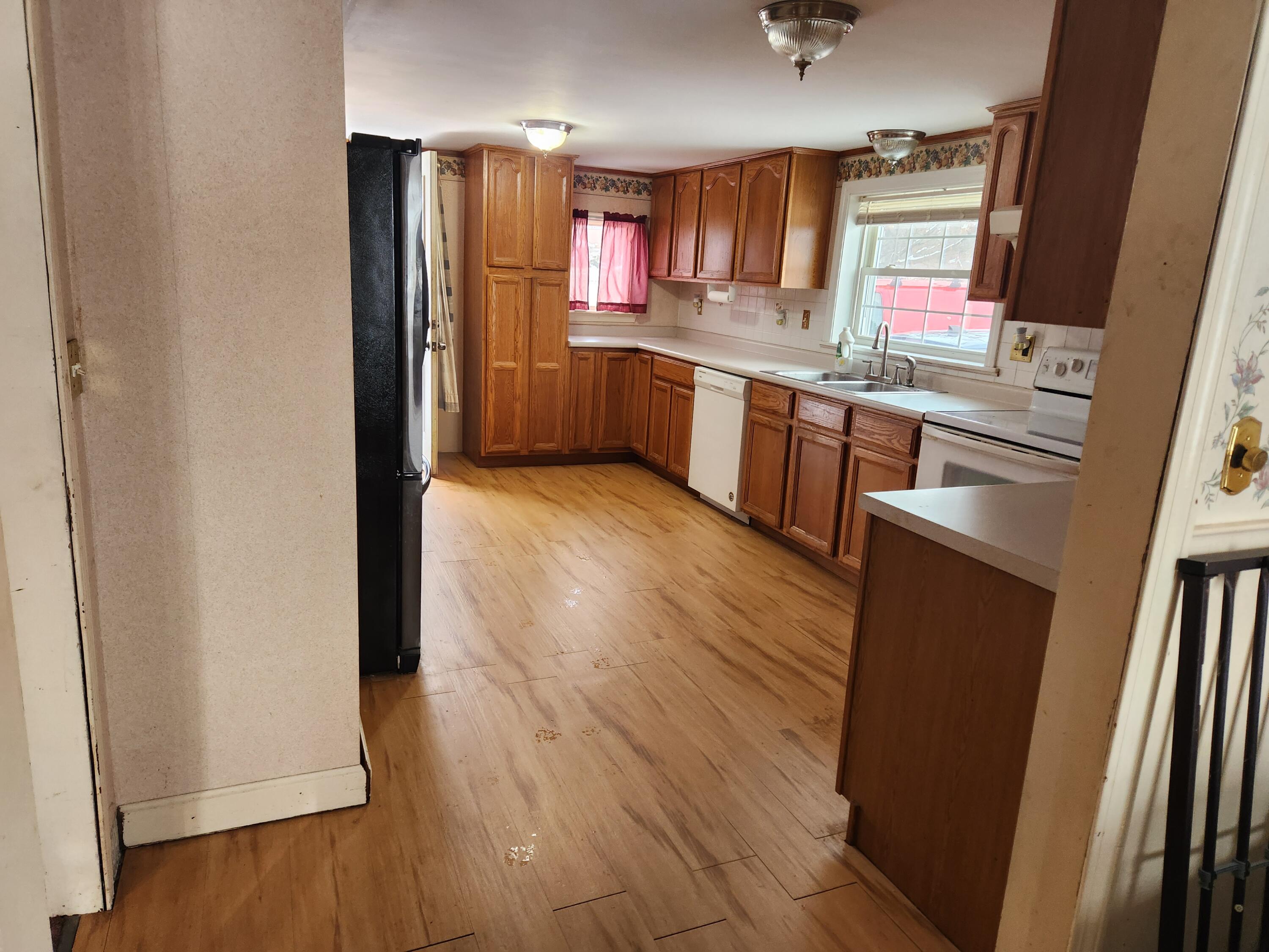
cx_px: 634
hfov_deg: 73.9
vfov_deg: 58.9
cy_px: 476
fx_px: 843
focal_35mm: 23
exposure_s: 1/120
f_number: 1.8
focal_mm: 5.4
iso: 200
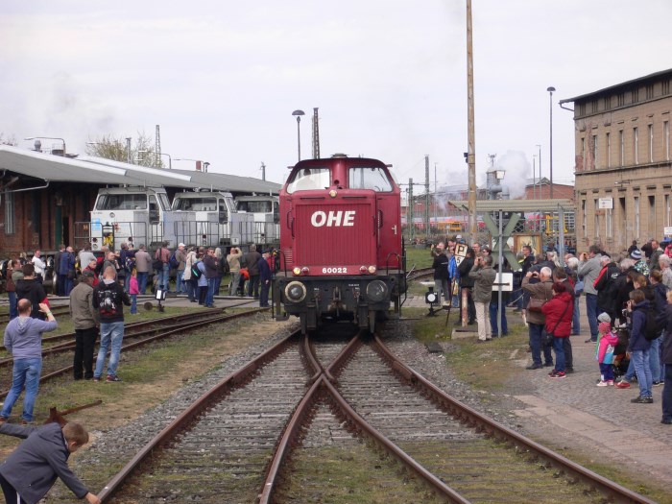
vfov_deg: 14.1
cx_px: 336
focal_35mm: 105
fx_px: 2038
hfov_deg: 18.7
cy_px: 252
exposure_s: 1/320
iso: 100
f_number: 5
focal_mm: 17.4
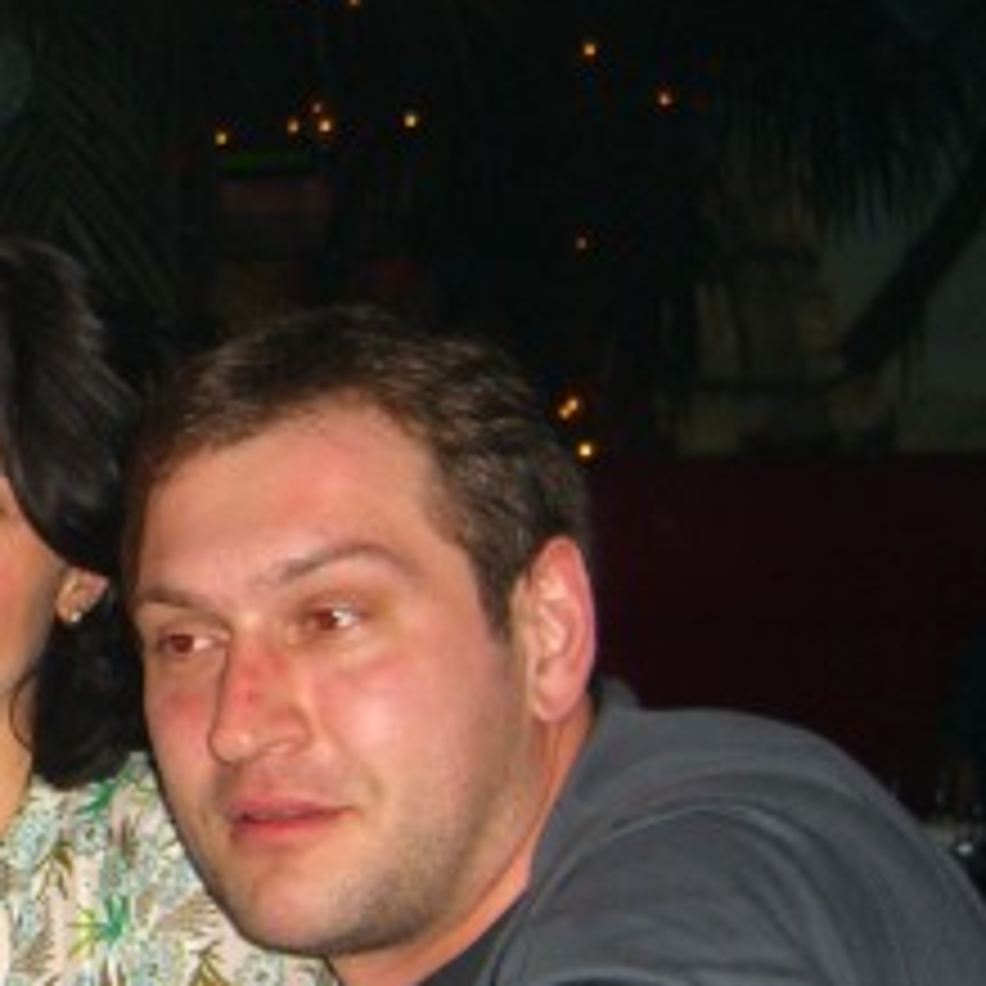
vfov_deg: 18.8
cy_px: 626
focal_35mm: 92
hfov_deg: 17.9
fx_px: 2965
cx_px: -234
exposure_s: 1/60
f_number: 2.8
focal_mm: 7.9
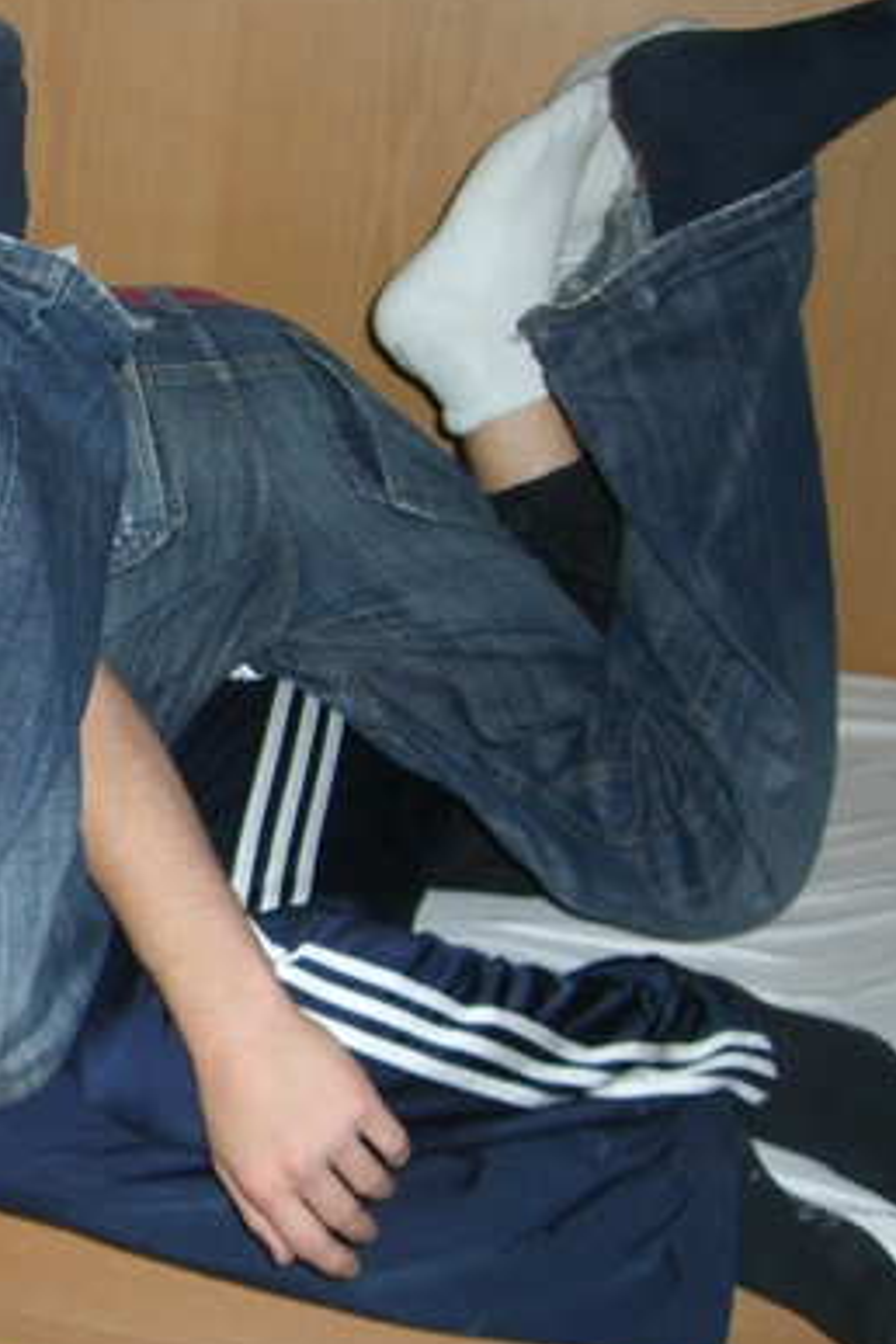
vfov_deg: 33.4
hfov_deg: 21.5
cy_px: 630
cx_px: -69
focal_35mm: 60
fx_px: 2240
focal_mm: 6.2
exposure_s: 1/60
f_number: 2.7
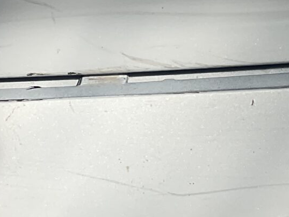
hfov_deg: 14.0
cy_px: 2
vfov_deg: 10.6
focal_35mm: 138
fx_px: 1152
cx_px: 321
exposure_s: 1/1035
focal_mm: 3
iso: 16
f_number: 1.8
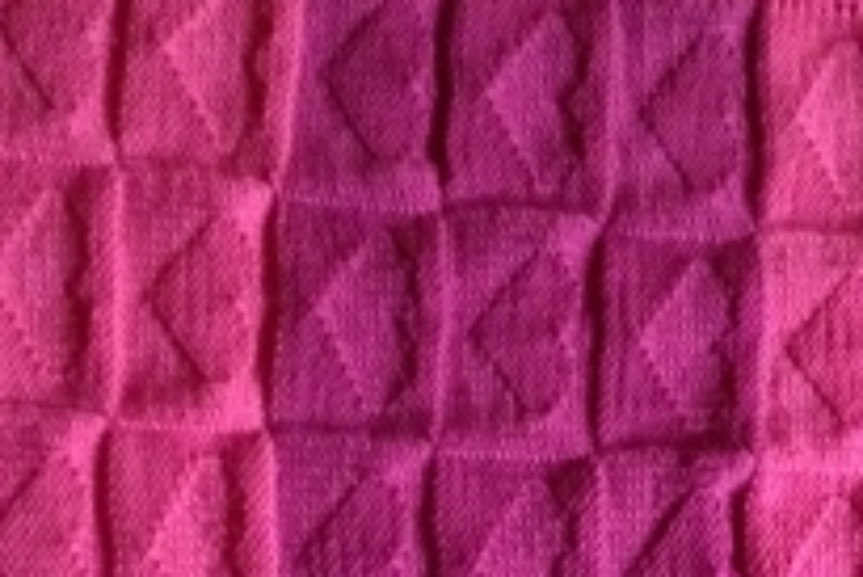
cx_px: 501
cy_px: 785
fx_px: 2399
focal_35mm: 100
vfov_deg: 13.2
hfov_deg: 20.4
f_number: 2.4
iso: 400
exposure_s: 1/15
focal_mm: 3.3
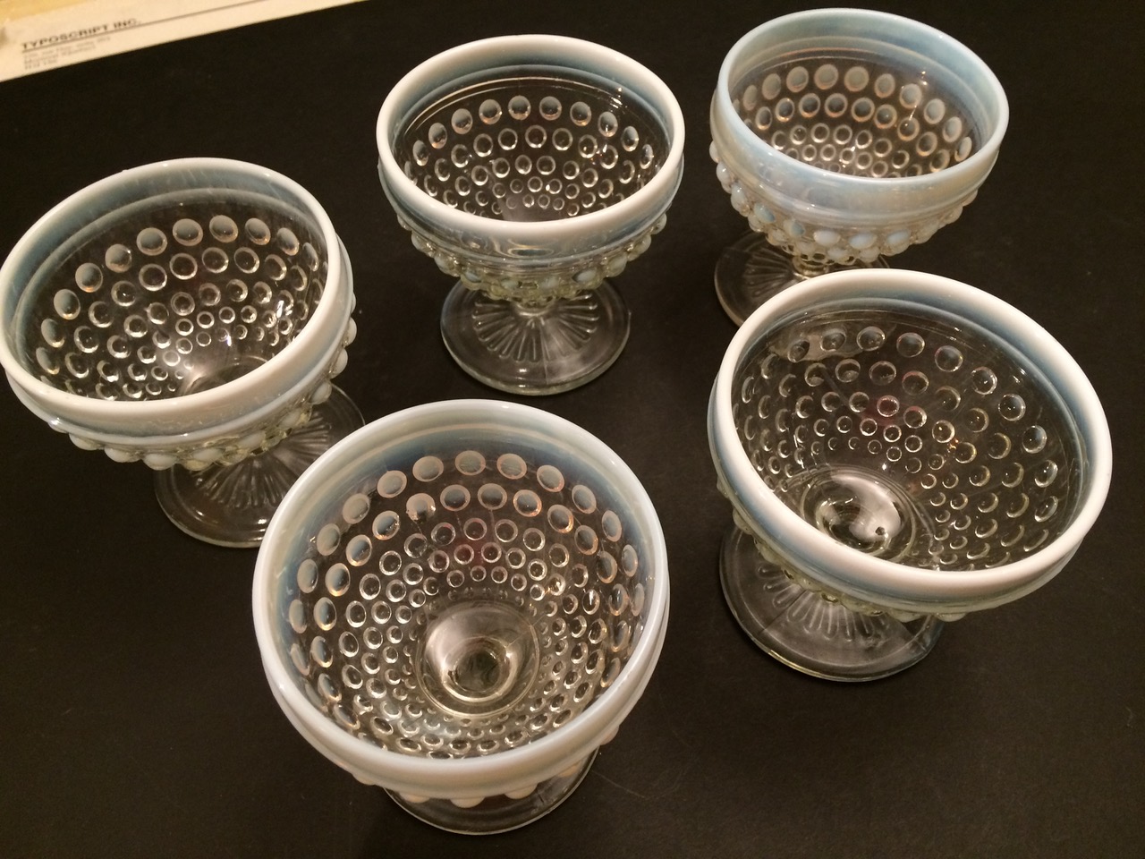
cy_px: 430
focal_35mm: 29
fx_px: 959
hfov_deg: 61.7
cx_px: 572
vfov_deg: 48.2
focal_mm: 4.15
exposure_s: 1/30
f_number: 2.2
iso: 200
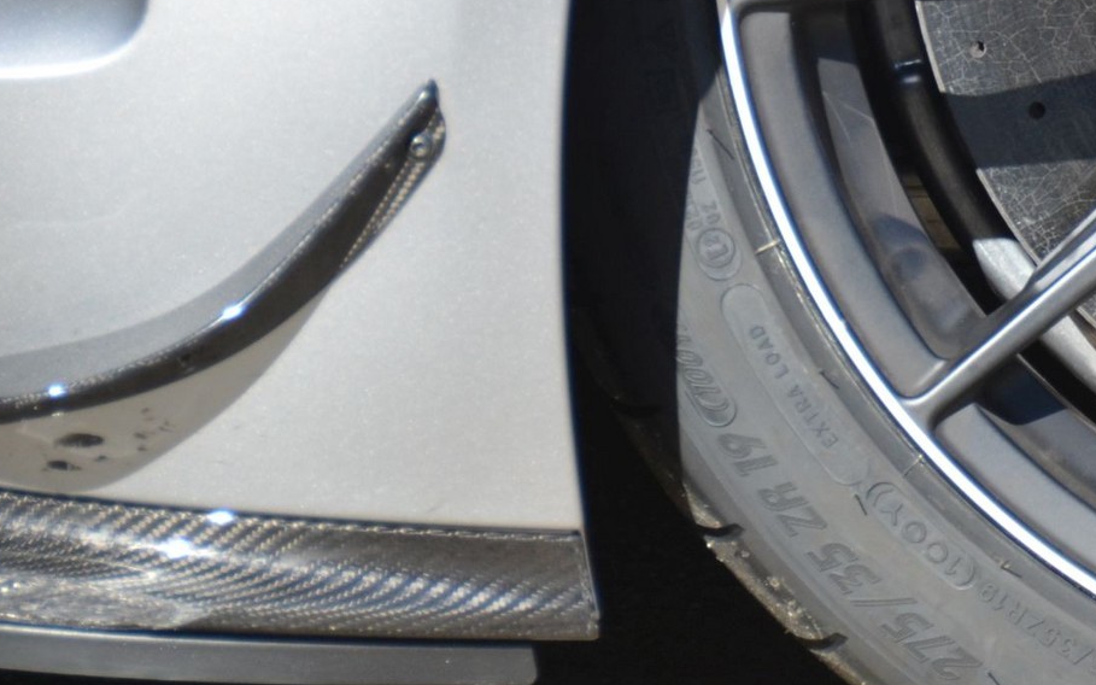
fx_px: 14038
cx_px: 1489
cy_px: -62
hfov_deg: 4.5
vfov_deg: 2.8
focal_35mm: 470
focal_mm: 112
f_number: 5.3
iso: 400
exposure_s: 1/1000
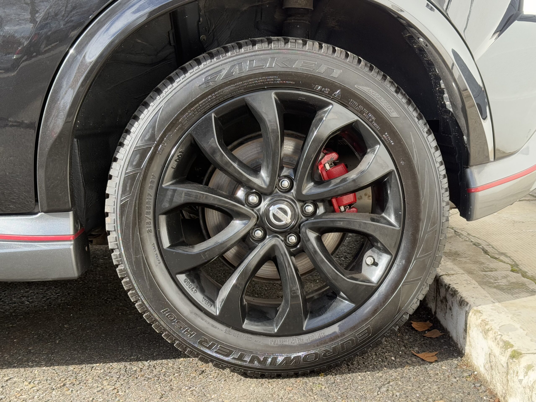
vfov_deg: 30.3
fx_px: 743
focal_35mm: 48
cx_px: 268
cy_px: 201
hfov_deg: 39.7
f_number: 1.78
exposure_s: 1/778
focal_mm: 6.76
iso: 100
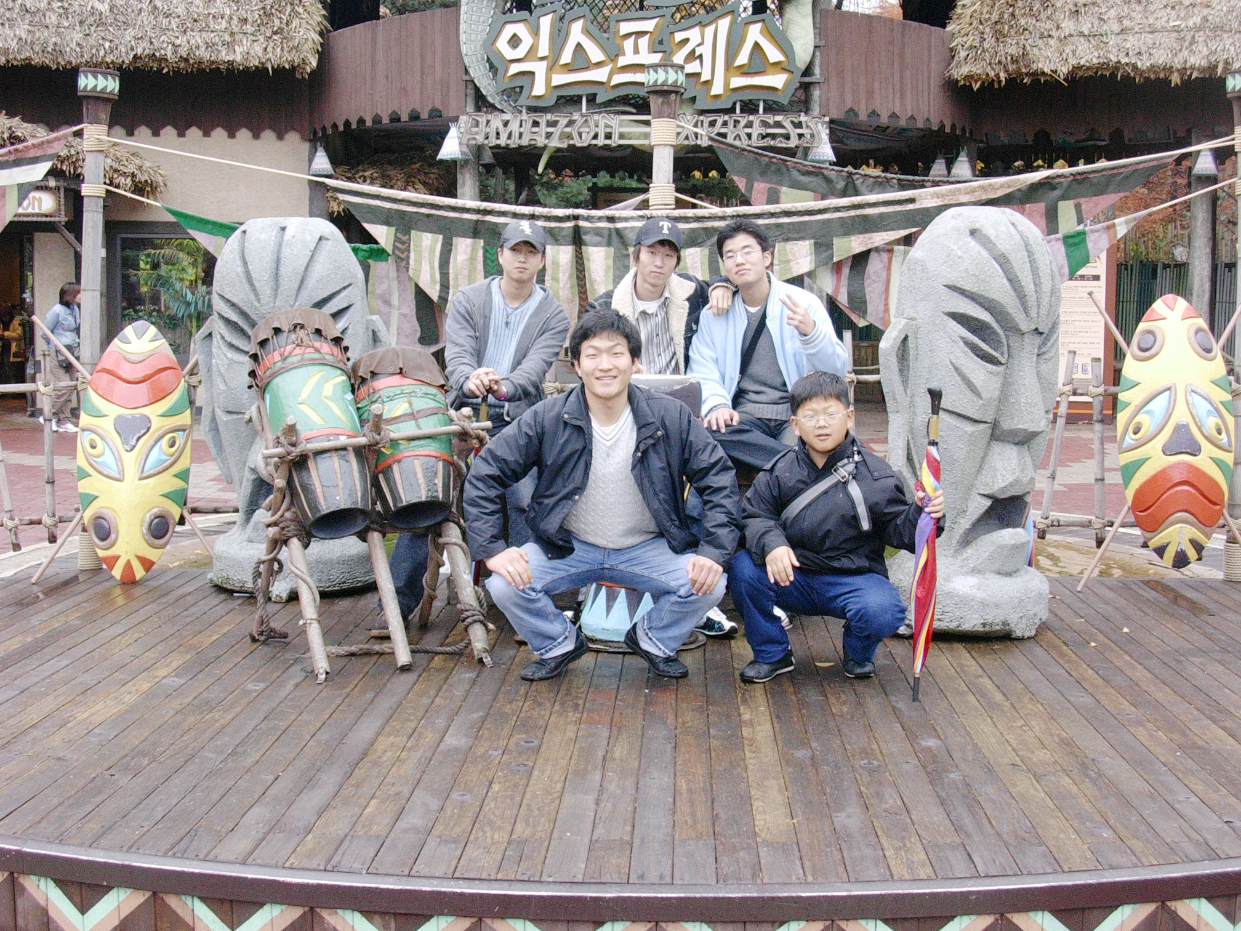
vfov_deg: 32.2
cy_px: 466
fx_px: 1613
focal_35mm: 45
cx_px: 620
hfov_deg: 42.1
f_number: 2.9
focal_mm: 6.7
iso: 70
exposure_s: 1/64
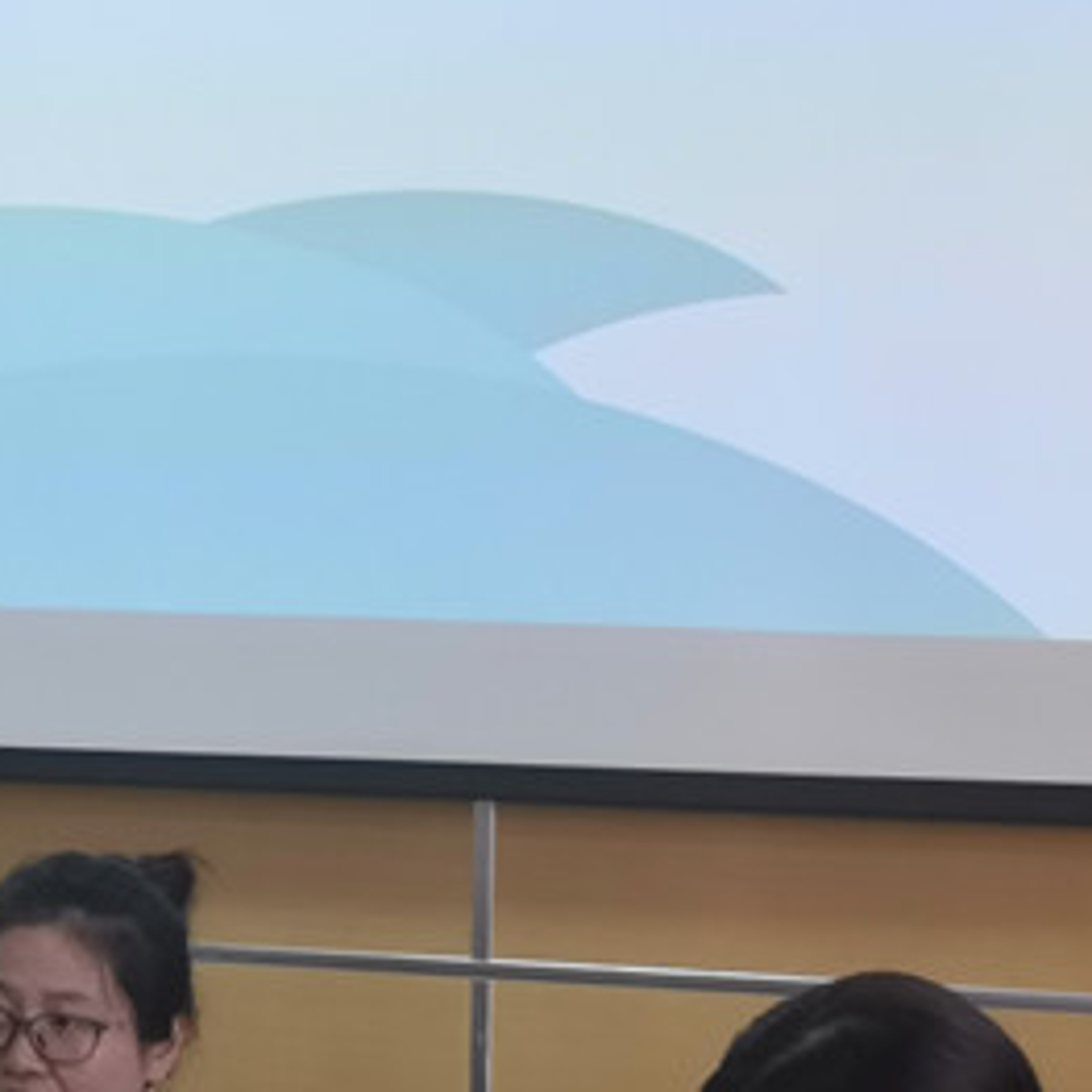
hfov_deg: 13.8
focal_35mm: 125
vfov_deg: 13.9
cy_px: 695
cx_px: -4
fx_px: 4461
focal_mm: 3.95
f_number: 1.8
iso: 125
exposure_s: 1/50
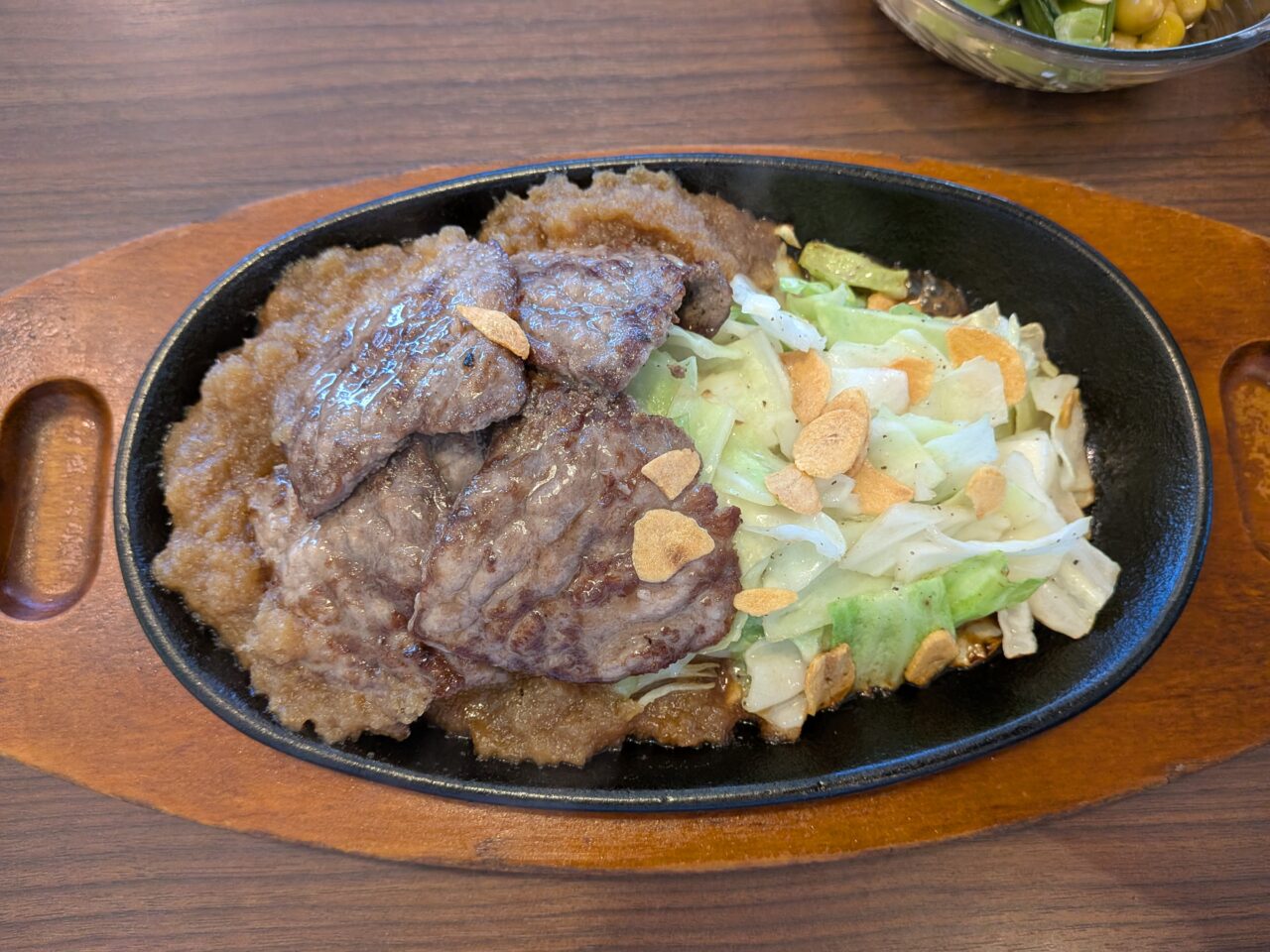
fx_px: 881
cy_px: 476
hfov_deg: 71.6
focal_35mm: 24
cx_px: 635
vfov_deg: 56.8
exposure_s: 1/120
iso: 417
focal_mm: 4.53
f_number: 1.7
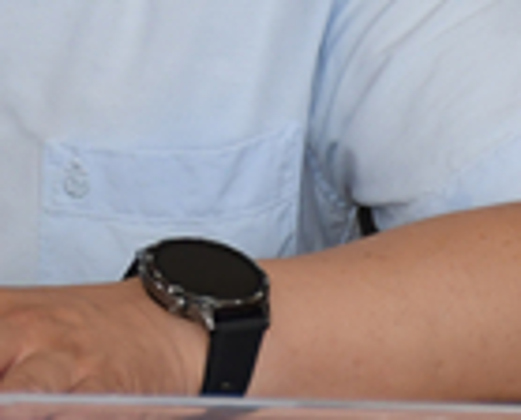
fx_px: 9989
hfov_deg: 3.0
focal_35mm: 646
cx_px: -127
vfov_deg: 2.4
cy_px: -201
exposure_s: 1/60
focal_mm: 80
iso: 400
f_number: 5.3
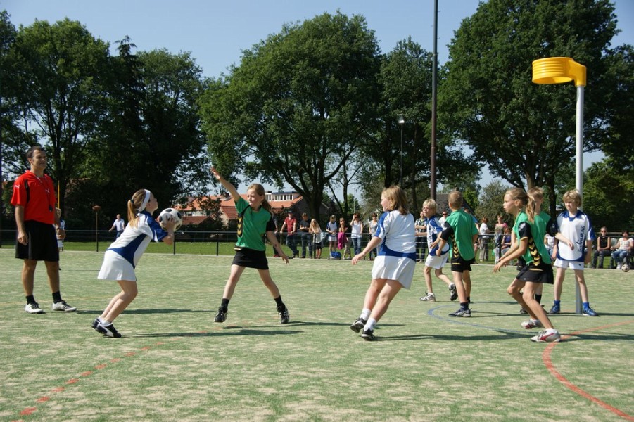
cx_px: 317
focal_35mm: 45
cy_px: 211
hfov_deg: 43.6
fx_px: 792
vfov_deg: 29.8
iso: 100
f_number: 5.6
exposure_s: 1/500
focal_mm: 30
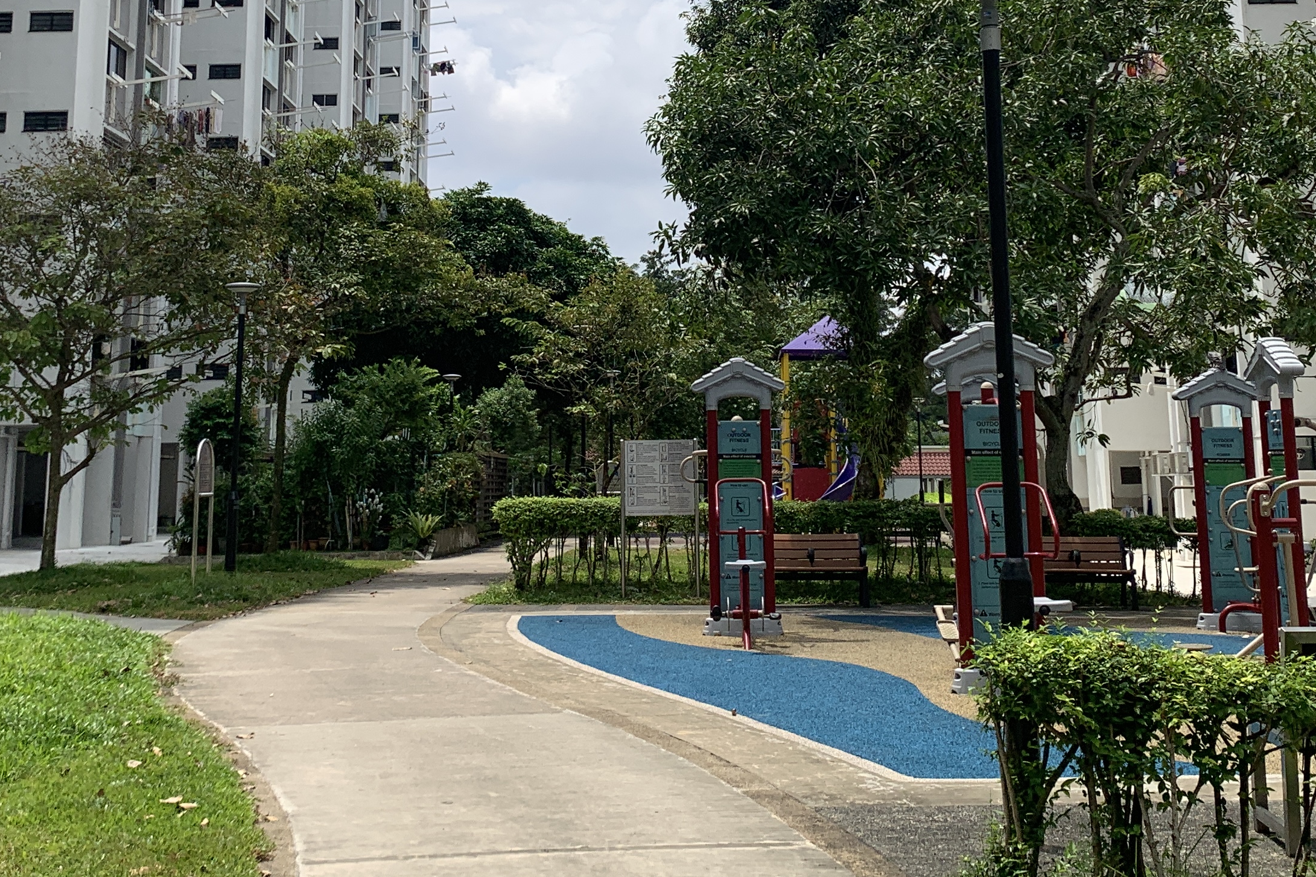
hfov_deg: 39.6
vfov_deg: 26.3
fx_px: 1828
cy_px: 127
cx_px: 653
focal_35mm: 50
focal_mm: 4.25
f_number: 1.8
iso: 25
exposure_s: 1/3788
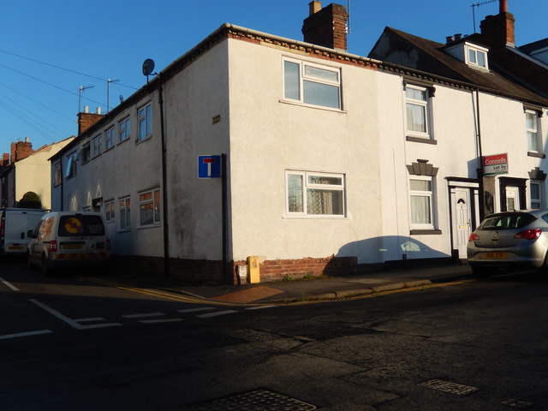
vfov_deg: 39.7
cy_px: 206
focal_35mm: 36
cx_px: 274
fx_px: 570
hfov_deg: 51.4
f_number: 4
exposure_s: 1/1000
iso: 125
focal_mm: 6.5
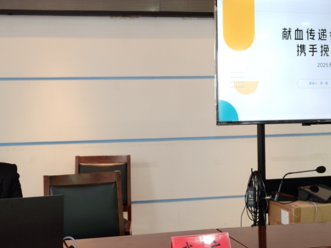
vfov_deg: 25.2
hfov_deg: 33.2
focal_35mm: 58
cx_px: 140
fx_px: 555
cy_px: 127
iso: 640
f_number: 2.8
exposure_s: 1/100
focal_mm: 35
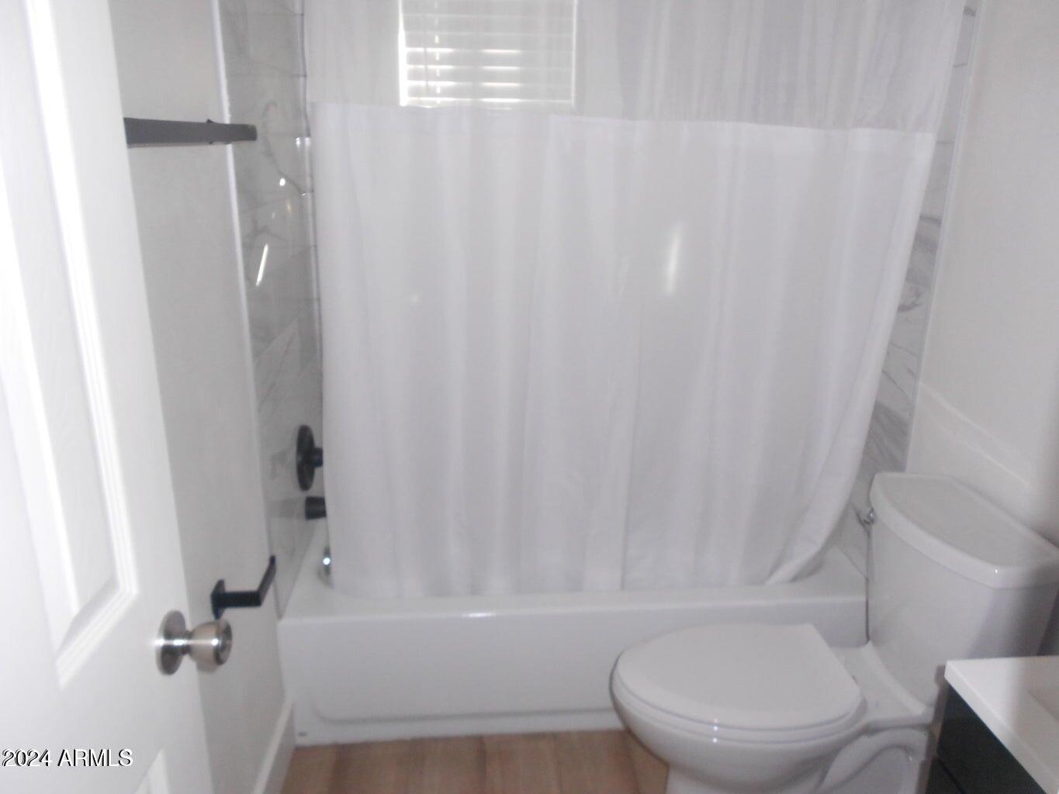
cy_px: 397
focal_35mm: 26
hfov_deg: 67.3
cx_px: 530
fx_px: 795
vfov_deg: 53.1
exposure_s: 1/25
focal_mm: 4.6
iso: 200
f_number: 3.2
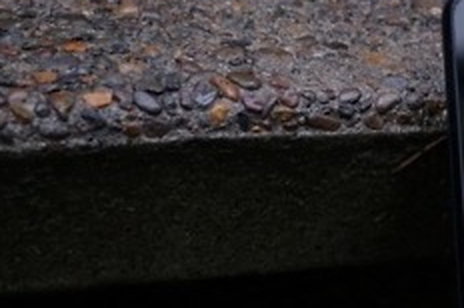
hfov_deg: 13.4
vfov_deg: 9.1
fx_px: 1918
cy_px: 356
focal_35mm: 149
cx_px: 584
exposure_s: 1/60
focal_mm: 30
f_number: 4
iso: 640
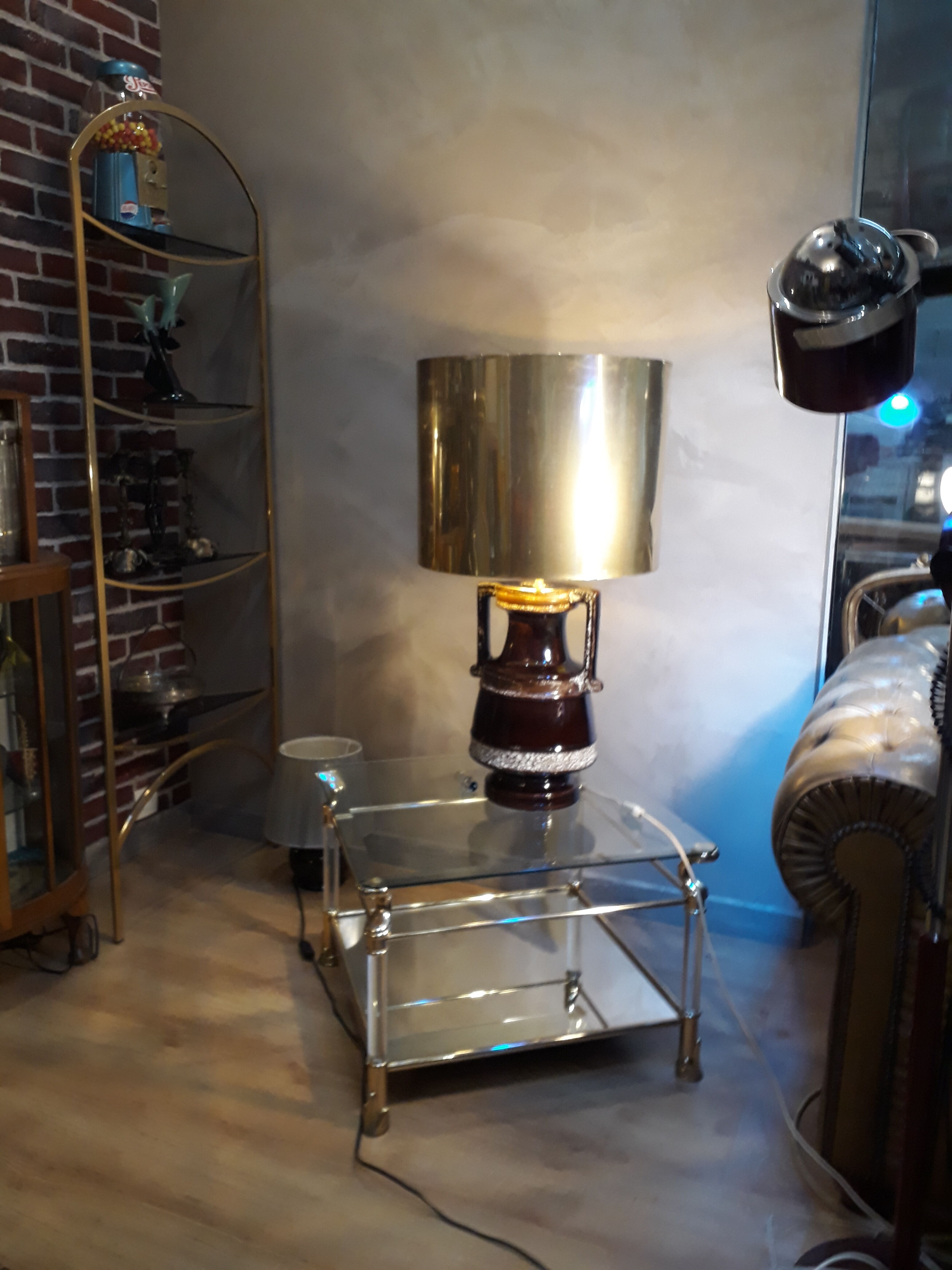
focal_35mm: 27
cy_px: 635
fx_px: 990
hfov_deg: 51.4
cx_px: 476
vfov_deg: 65.3
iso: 200
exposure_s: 1/17
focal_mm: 3.6
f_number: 1.9
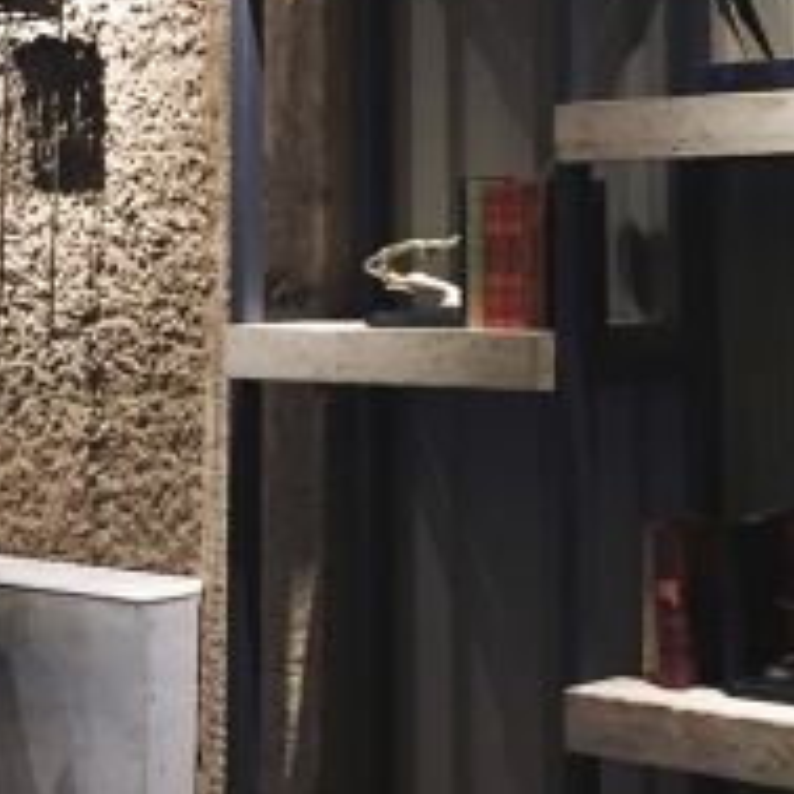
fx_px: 2465
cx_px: 597
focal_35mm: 95
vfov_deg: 17.6
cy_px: -103
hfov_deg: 18.2
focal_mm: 4.15
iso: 250
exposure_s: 1/33
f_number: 2.2
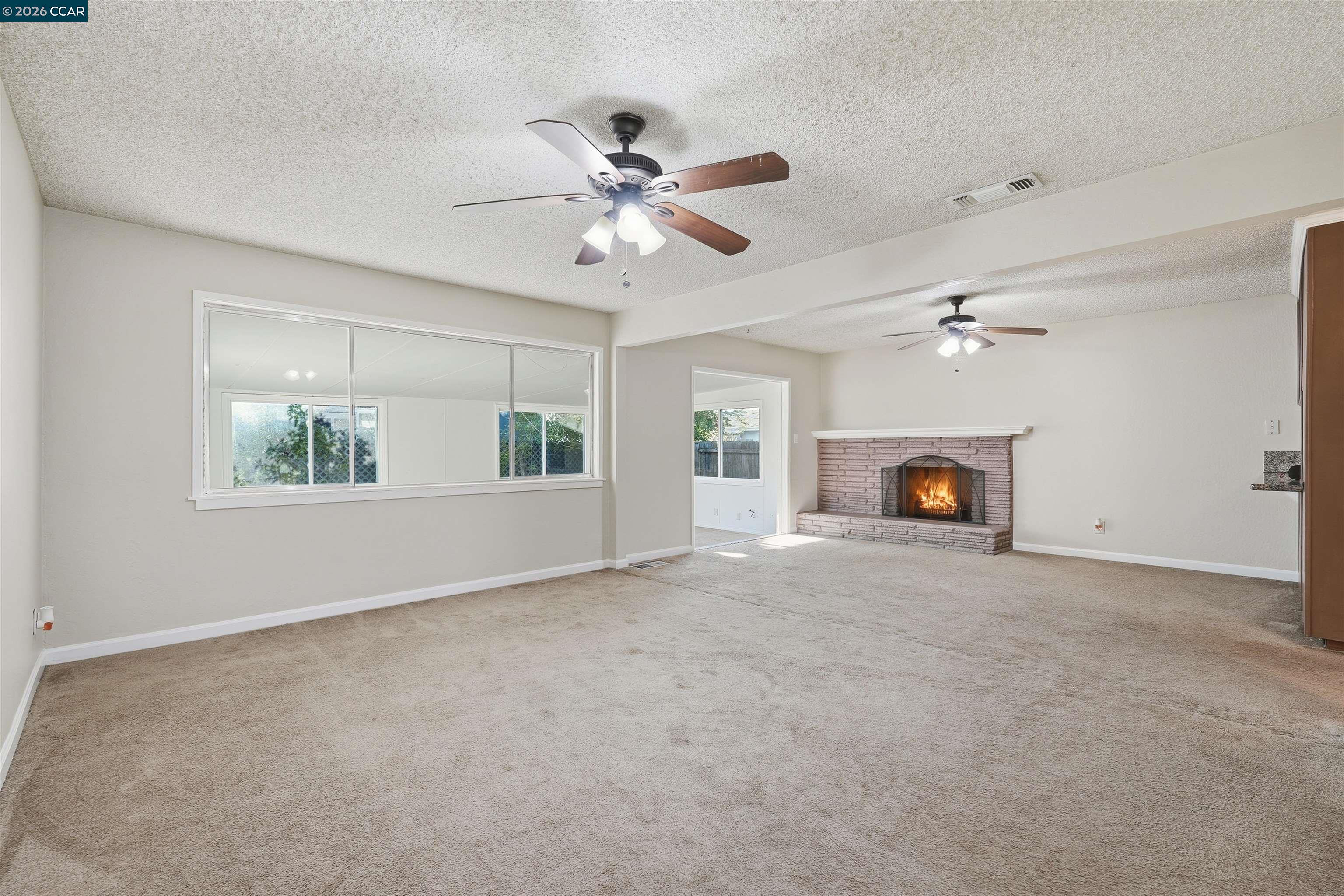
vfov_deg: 73.7
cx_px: 672
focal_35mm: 16
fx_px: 597
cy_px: 448
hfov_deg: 96.7
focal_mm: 16
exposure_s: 1/15
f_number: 8
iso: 100
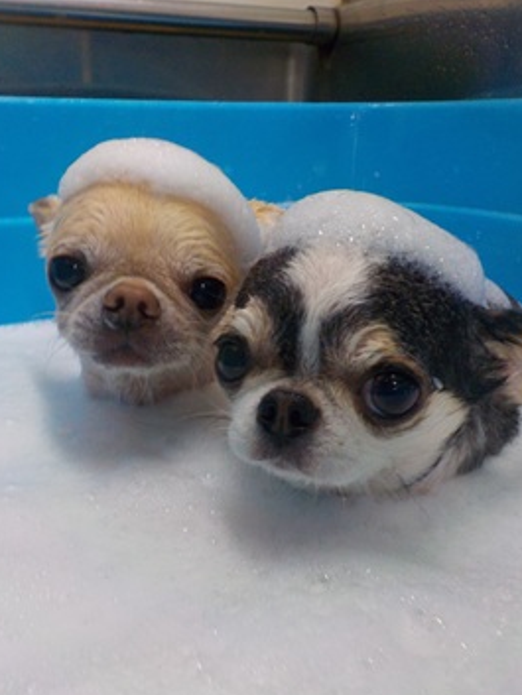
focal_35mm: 34
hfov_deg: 41.8
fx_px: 683
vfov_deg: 53.9
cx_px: 268
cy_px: 358
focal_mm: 4.1
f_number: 3.3
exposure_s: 1/30
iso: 250
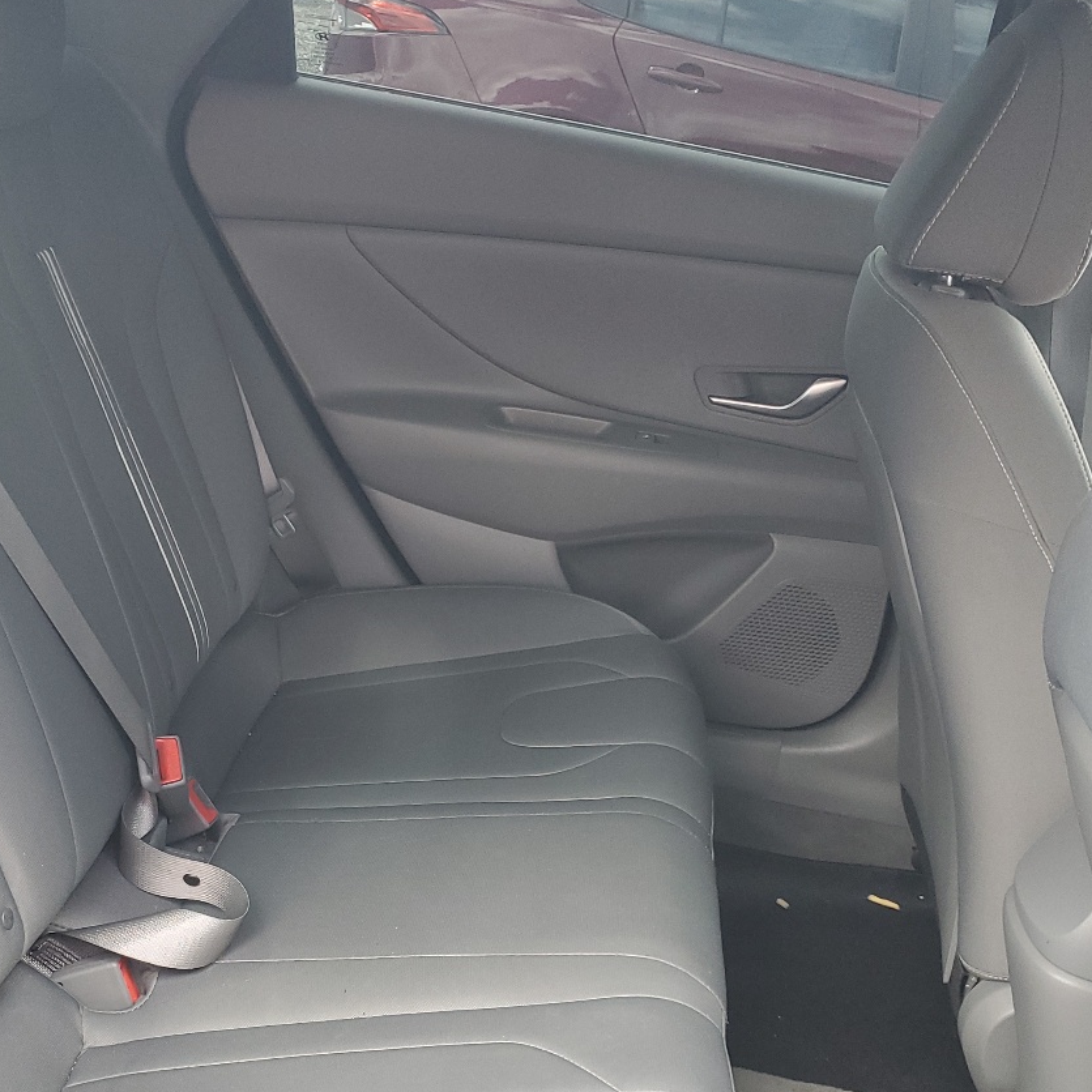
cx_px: 367
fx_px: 1570
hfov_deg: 37.9
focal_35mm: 44
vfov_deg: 37.8
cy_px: 748
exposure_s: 1/120
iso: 85
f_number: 1.5
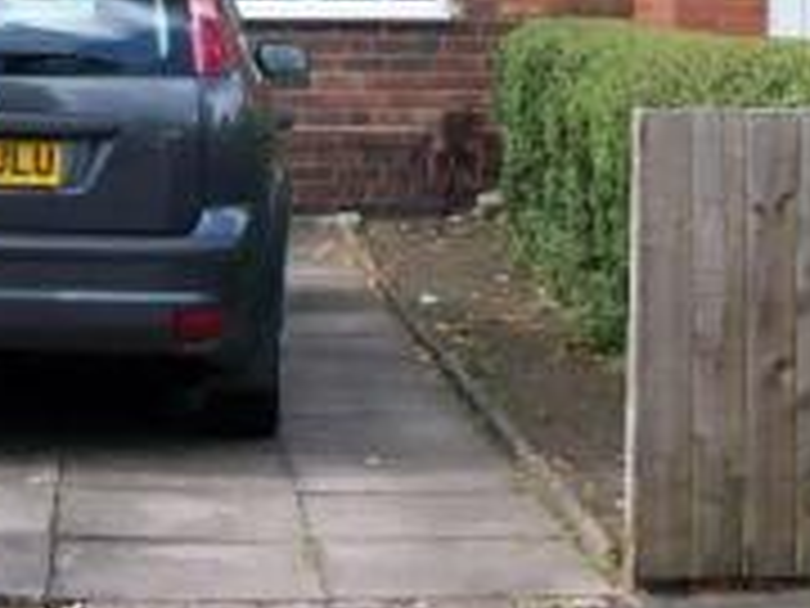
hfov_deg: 17.5
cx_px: 20
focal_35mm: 110
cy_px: -263
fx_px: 2574
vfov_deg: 12.9
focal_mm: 5.7
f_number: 2.8
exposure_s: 1/282
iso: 64
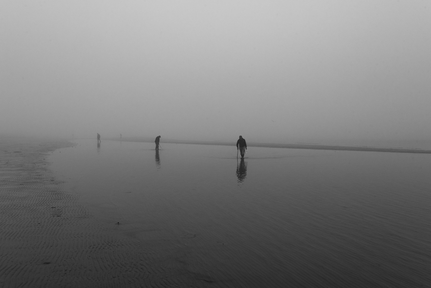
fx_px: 419
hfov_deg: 54.4
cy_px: 144
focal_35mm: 35
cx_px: 216
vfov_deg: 37.9
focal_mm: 35
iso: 400
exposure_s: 1/400
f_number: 16
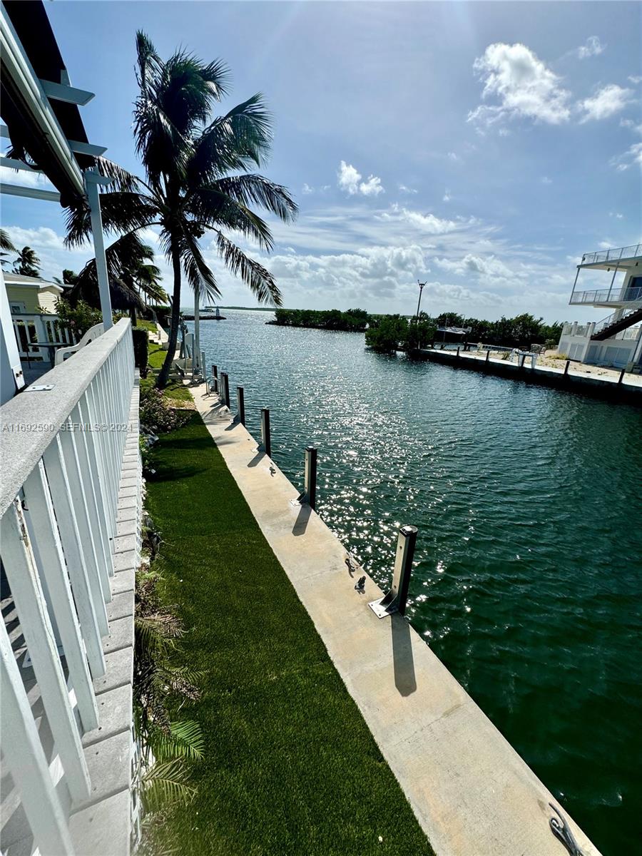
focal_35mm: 14
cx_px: 321
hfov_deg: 85.7
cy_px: 428
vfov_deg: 102.1
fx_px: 346
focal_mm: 2.22
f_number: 2.2
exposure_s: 1/4630
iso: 40
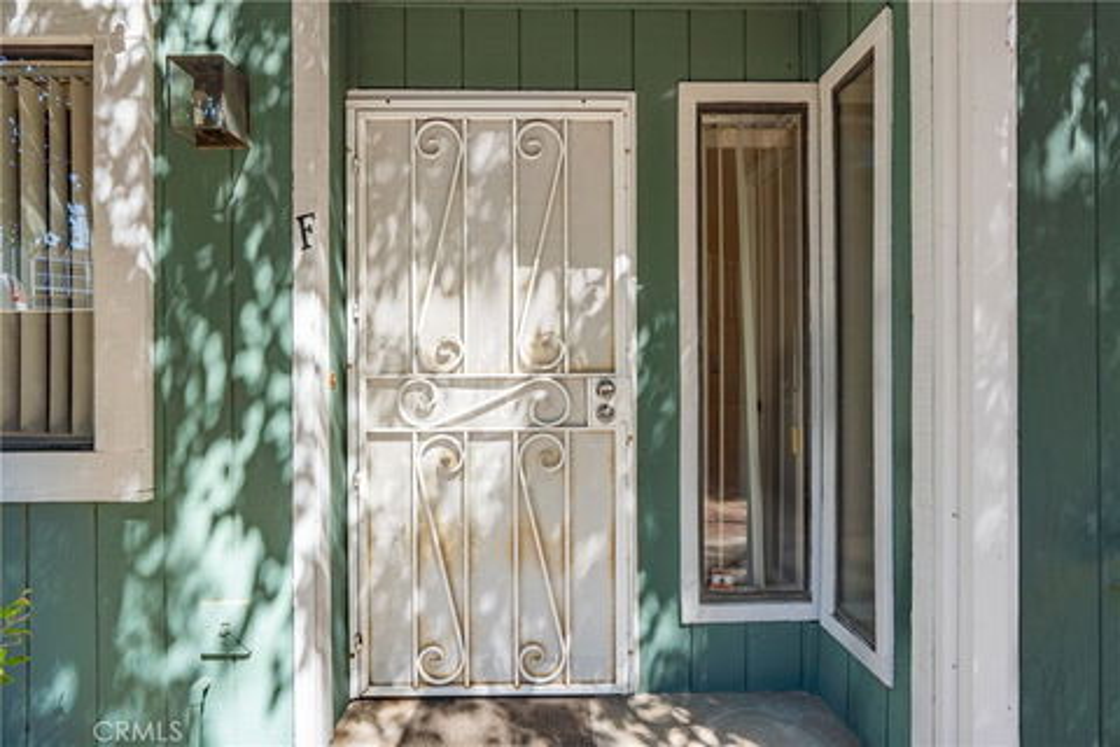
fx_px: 560
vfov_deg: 67.4
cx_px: 560
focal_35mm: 18
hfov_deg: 90.0
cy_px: 374
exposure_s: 1/200
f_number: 6.3
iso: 125
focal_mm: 18
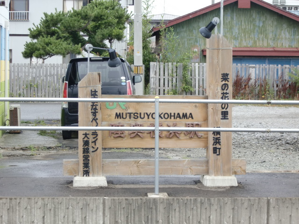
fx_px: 967
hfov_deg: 17.6
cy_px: 112
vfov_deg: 13.2
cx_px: 150
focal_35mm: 112
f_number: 5.8
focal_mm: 19.6
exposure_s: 1/100
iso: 100
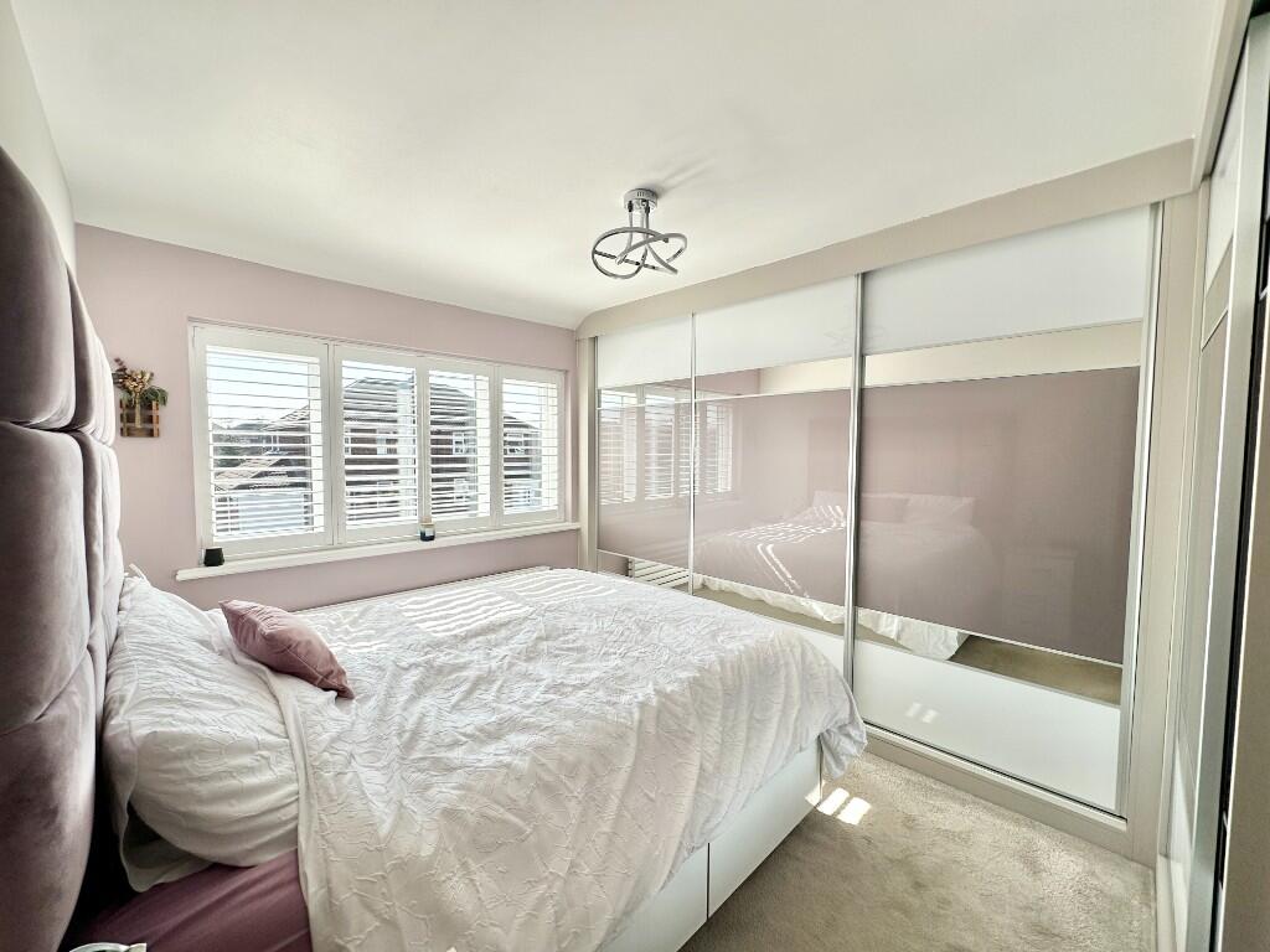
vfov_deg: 85.7
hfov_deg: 102.1
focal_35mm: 14
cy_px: 476
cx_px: 635
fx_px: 514
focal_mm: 2.22
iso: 40
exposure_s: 1/682
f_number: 2.2
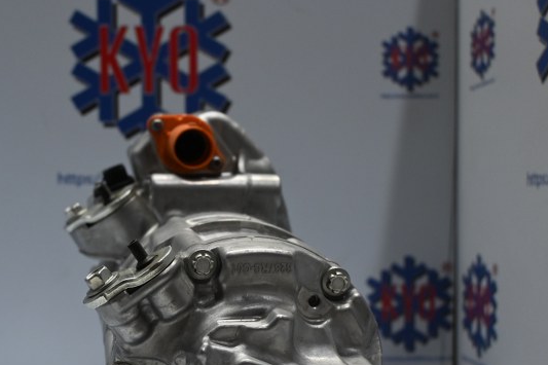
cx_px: 177
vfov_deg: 24.9
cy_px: 258
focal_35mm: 54
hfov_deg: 36.5
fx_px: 822
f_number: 4.2
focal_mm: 24
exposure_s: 1/125
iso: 720
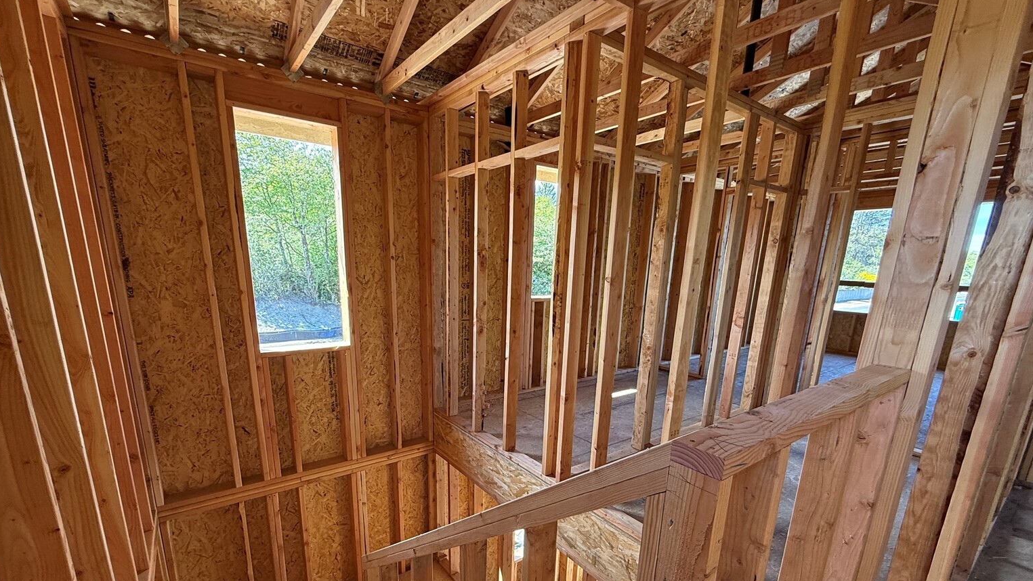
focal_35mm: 16
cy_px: 367
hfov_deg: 99.3
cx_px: 502
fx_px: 438
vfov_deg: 66.0
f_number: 2.2
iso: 125
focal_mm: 2.22
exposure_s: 1/99
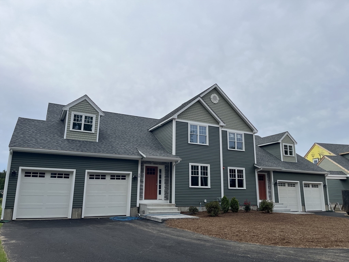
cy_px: 131
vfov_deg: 53.1
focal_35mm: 26
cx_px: 174
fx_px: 262
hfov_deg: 67.3
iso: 50
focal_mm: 5.1
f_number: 1.6
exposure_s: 1/6494
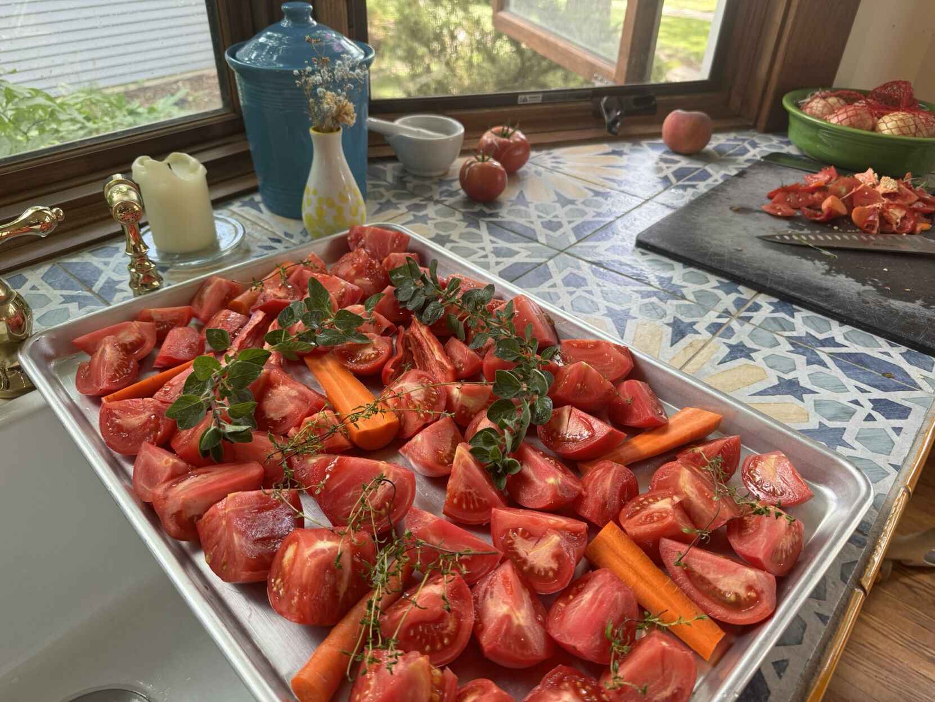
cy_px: 351
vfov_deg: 56.8
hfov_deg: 71.6
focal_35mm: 24
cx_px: 468
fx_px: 648
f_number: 1.78
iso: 125
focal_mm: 6.76
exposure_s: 1/121
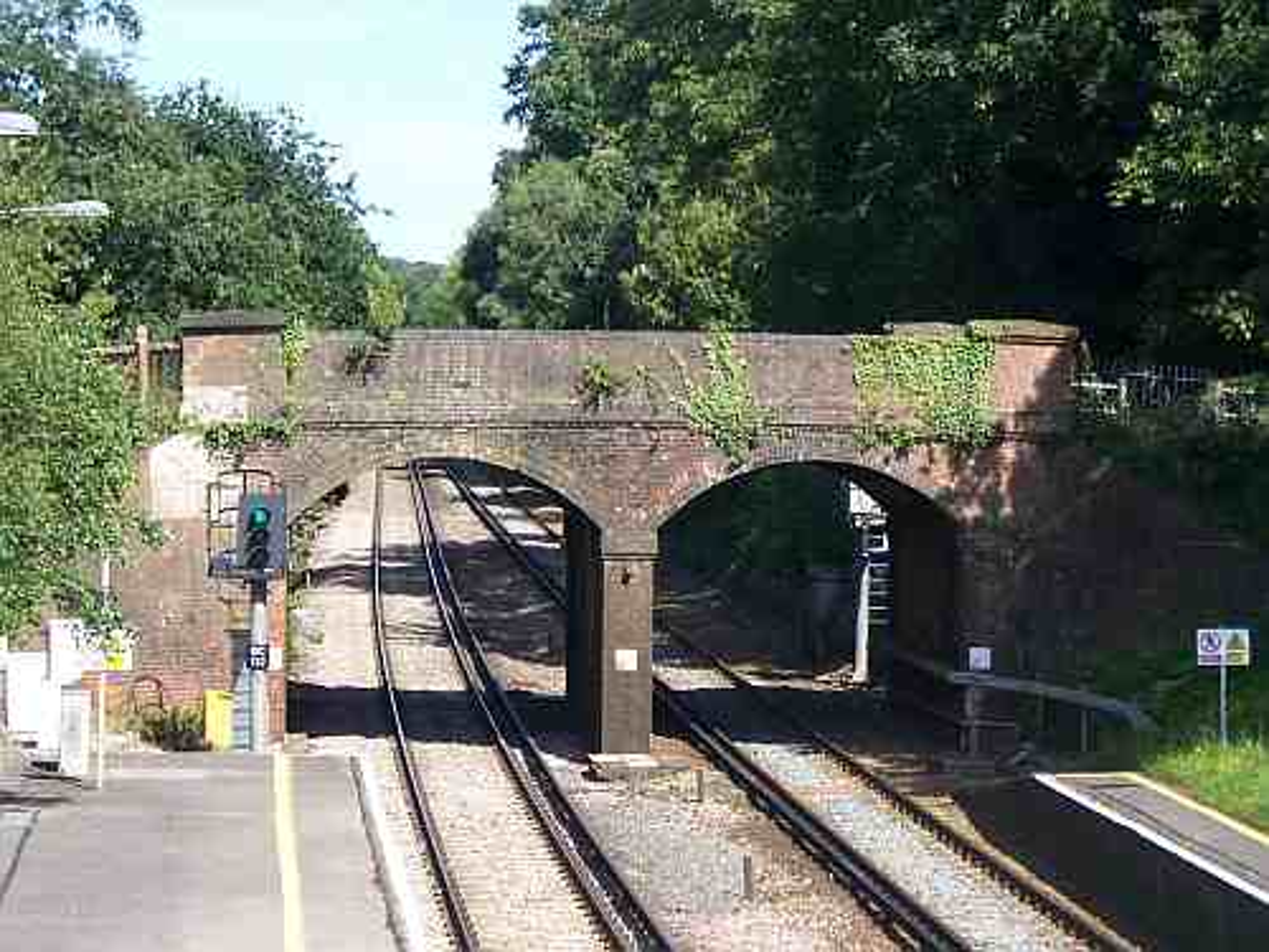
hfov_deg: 16.8
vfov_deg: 12.7
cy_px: 476
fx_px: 4289
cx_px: 634
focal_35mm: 117
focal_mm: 19.2
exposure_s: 1/200
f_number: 4.4
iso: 64
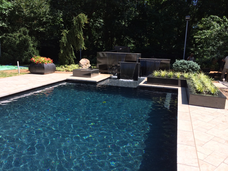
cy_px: 86
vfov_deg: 46.8
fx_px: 198
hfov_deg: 60.0
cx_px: 114
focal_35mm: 30
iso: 32
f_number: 2.2
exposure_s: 1/1001
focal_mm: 4.12
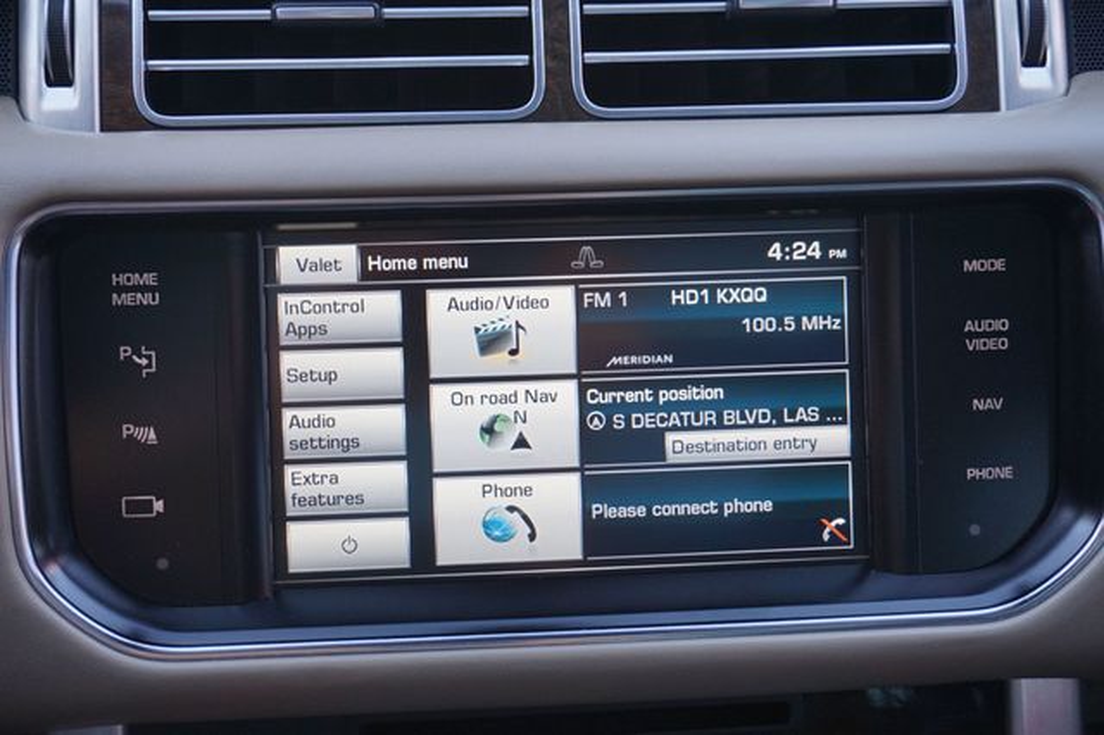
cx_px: 552
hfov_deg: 47.9
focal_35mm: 40
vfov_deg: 33.0
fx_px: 1241
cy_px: 368
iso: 250
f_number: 4.5
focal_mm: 27
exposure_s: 1/60
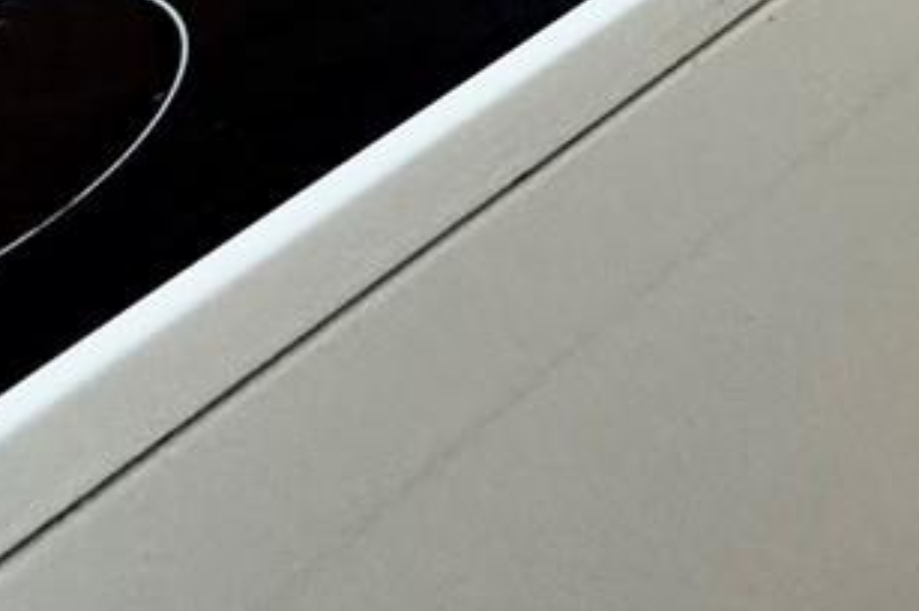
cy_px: -1153
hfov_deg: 20.1
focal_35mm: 76
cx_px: 1610
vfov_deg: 11.6
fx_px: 1938
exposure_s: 1/60
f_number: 2.2
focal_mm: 2.22
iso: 250
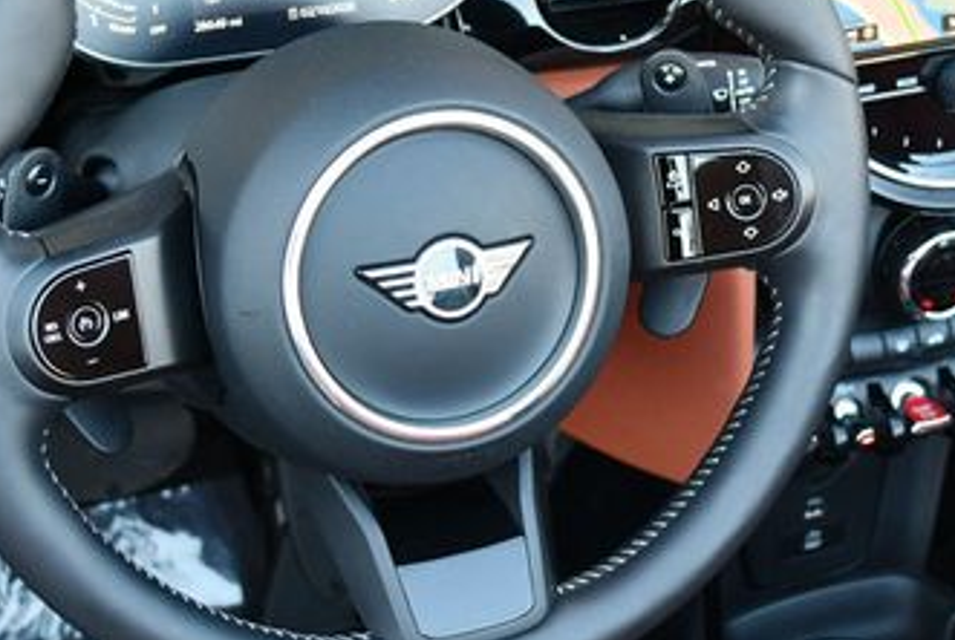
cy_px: 161
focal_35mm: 85
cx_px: 620
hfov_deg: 23.8
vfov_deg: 16.1
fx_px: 2259
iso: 800
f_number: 4
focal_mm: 22
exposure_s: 1/200
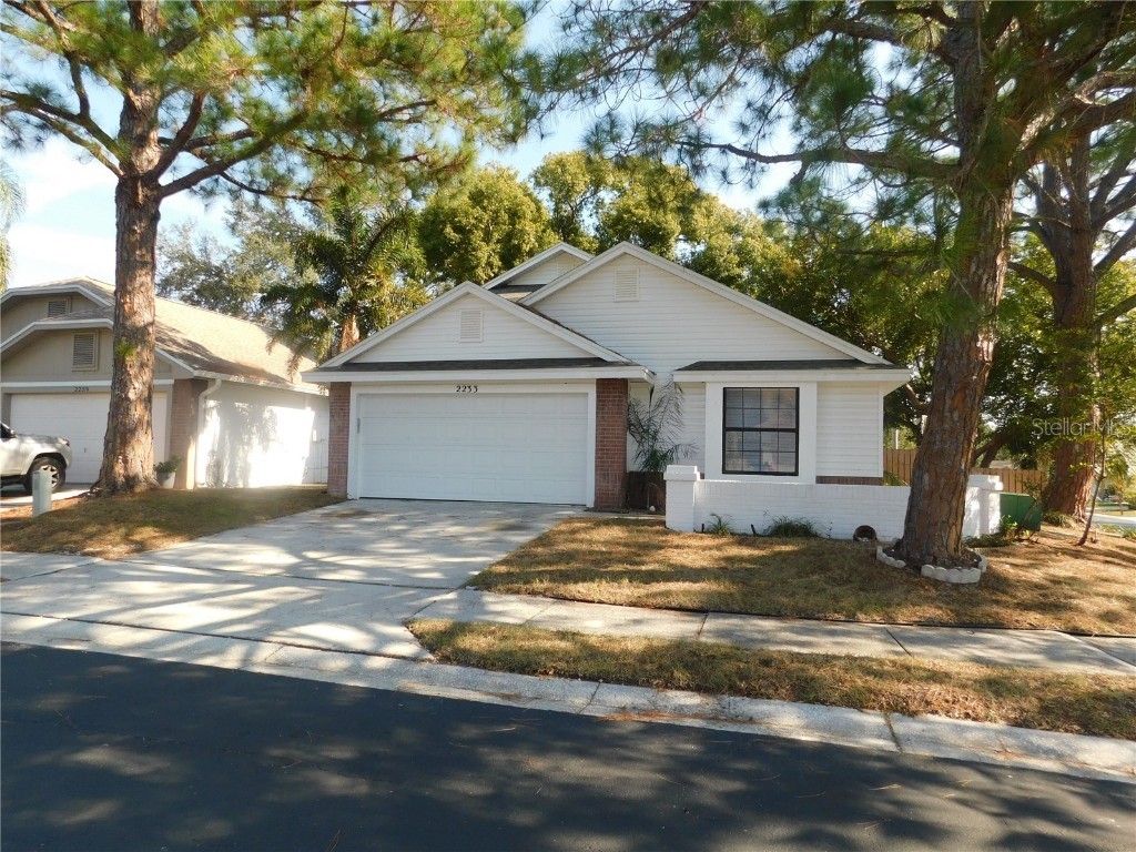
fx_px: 755
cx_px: 568
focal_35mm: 23
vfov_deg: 58.9
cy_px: 426
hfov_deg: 73.9
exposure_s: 1/500
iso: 125
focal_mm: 4
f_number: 3
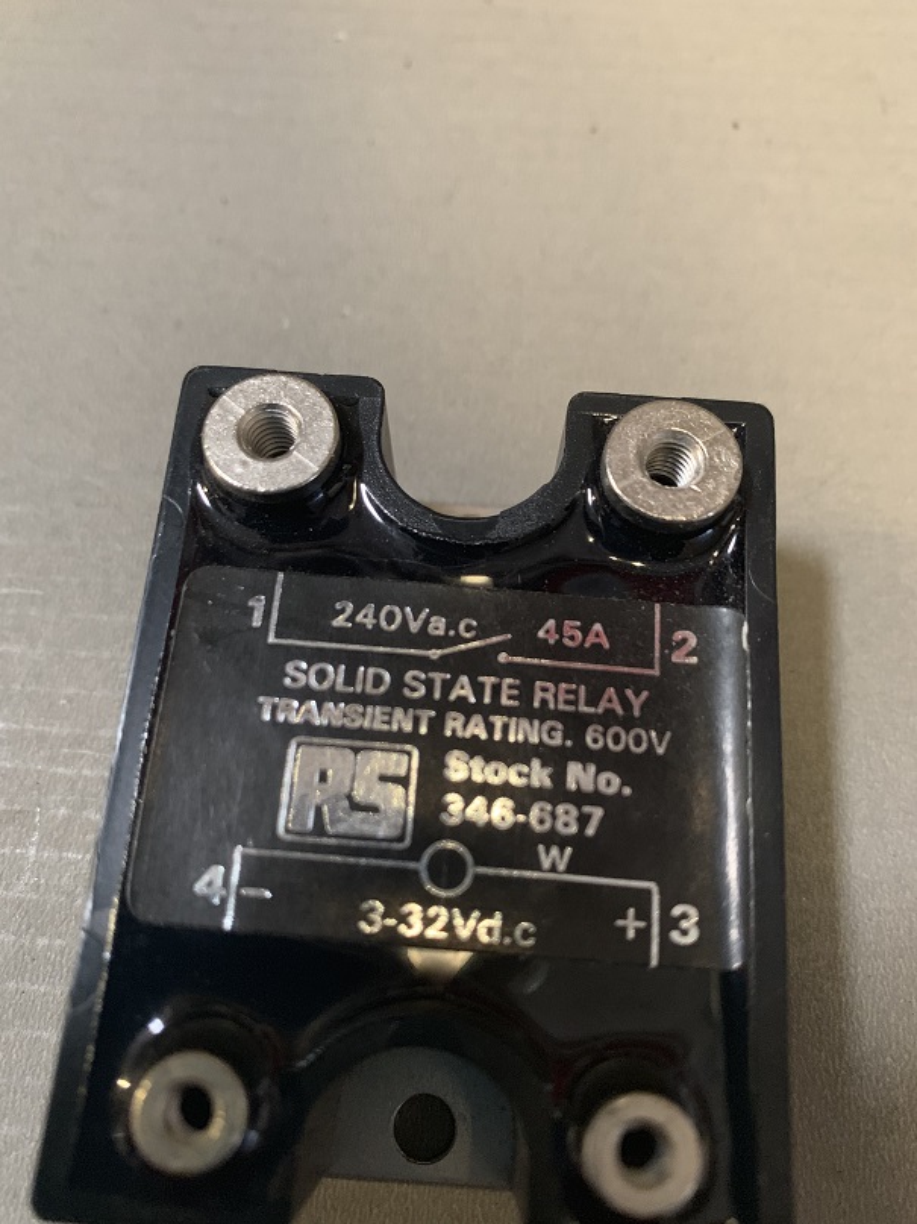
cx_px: 458
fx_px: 919
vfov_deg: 67.3
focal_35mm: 26
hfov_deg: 53.1
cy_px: 612
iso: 500
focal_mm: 4.25
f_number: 1.8
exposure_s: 1/30
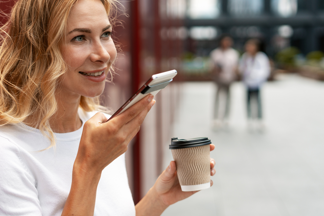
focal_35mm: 60
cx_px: 149
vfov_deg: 22.6
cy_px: 87
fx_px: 540
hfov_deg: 33.4
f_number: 2.2
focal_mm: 50
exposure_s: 1/2000
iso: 400
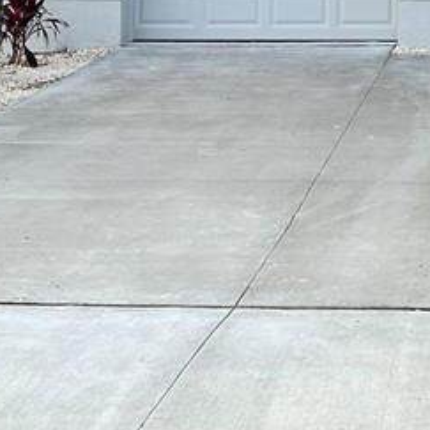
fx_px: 1363
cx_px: 487
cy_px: -207
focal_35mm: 97
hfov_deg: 17.3
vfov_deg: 16.4
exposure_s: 1/2045
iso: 50
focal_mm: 5.7
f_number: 1.5
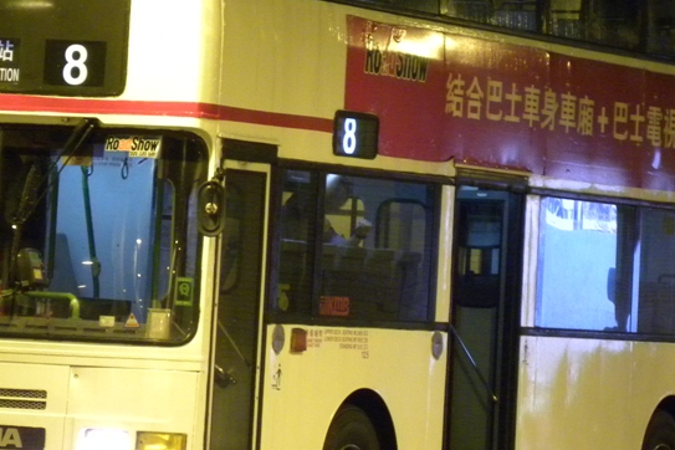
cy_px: 173
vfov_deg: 5.4
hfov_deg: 8.1
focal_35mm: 253
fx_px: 4743
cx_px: 358
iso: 400
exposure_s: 1/11.5
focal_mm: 23
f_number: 4.5
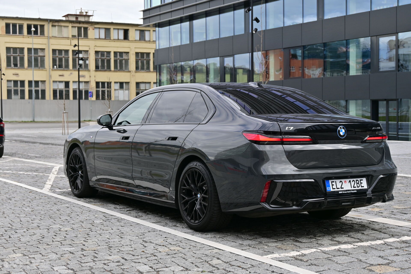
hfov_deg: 35.9
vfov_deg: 24.4
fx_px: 634
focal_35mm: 56
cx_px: 206
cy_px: 137
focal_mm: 37
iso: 100
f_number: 6.3
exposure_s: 1/160
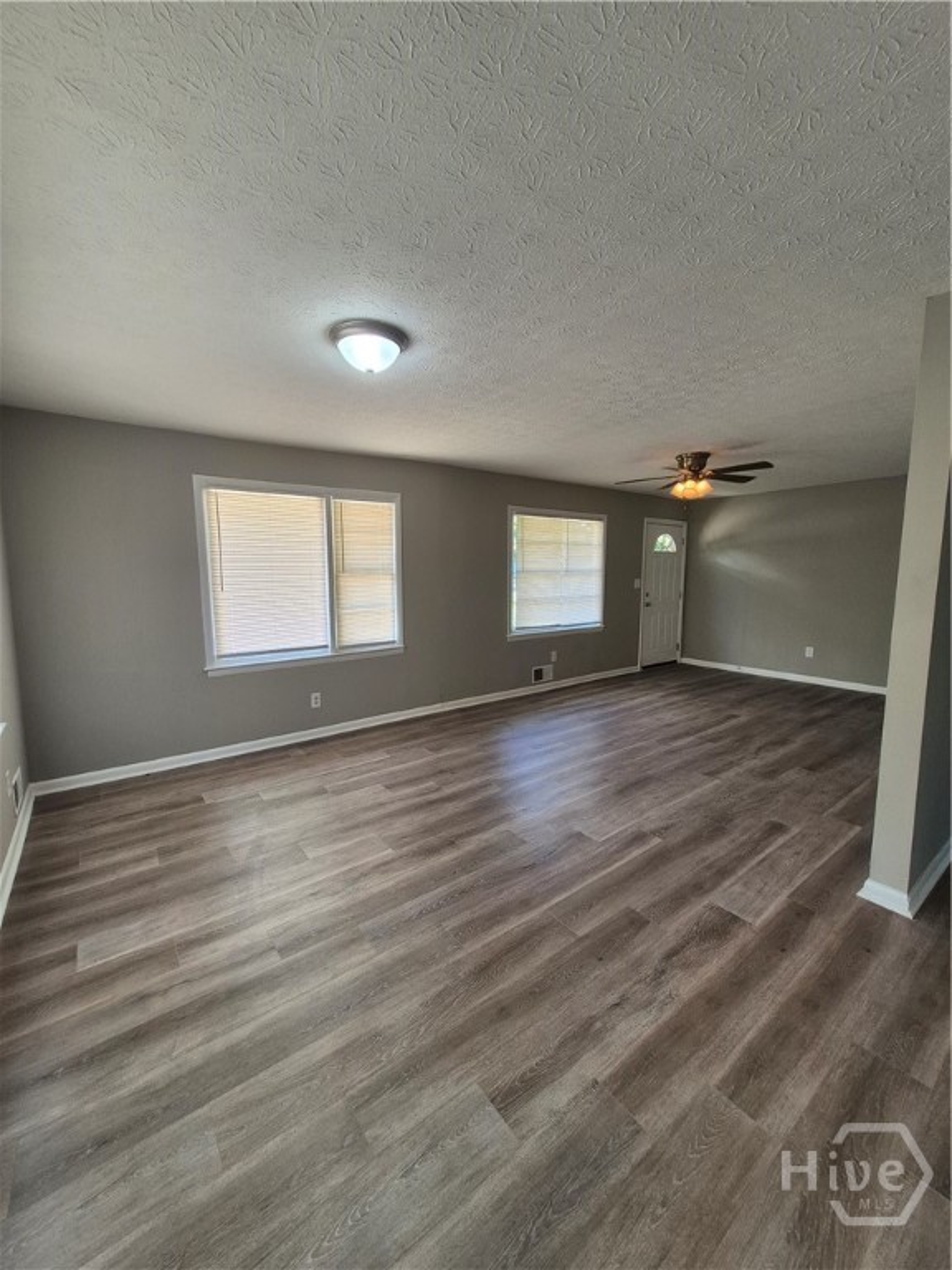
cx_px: 476
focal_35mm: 13
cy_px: 635
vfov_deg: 106.2
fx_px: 477
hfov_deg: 89.9
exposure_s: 1/60
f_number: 2.2
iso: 64
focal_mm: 1.74
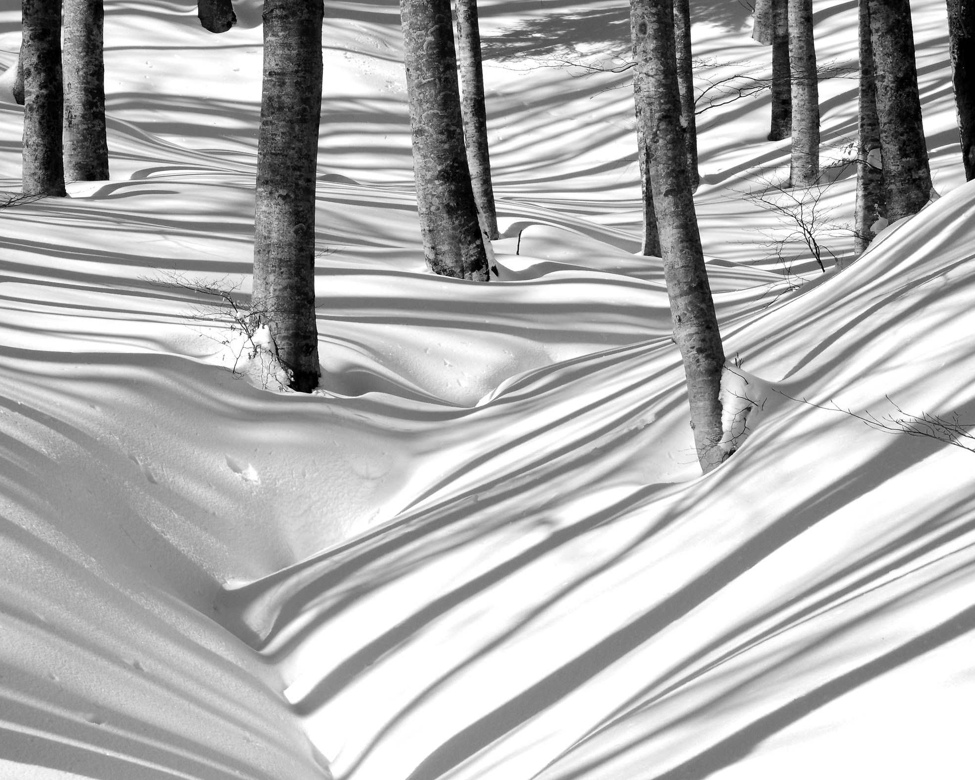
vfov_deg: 14.5
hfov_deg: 18.1
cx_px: 384
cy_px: 387
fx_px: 3059
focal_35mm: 106
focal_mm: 62
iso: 400
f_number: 20
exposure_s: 1/250
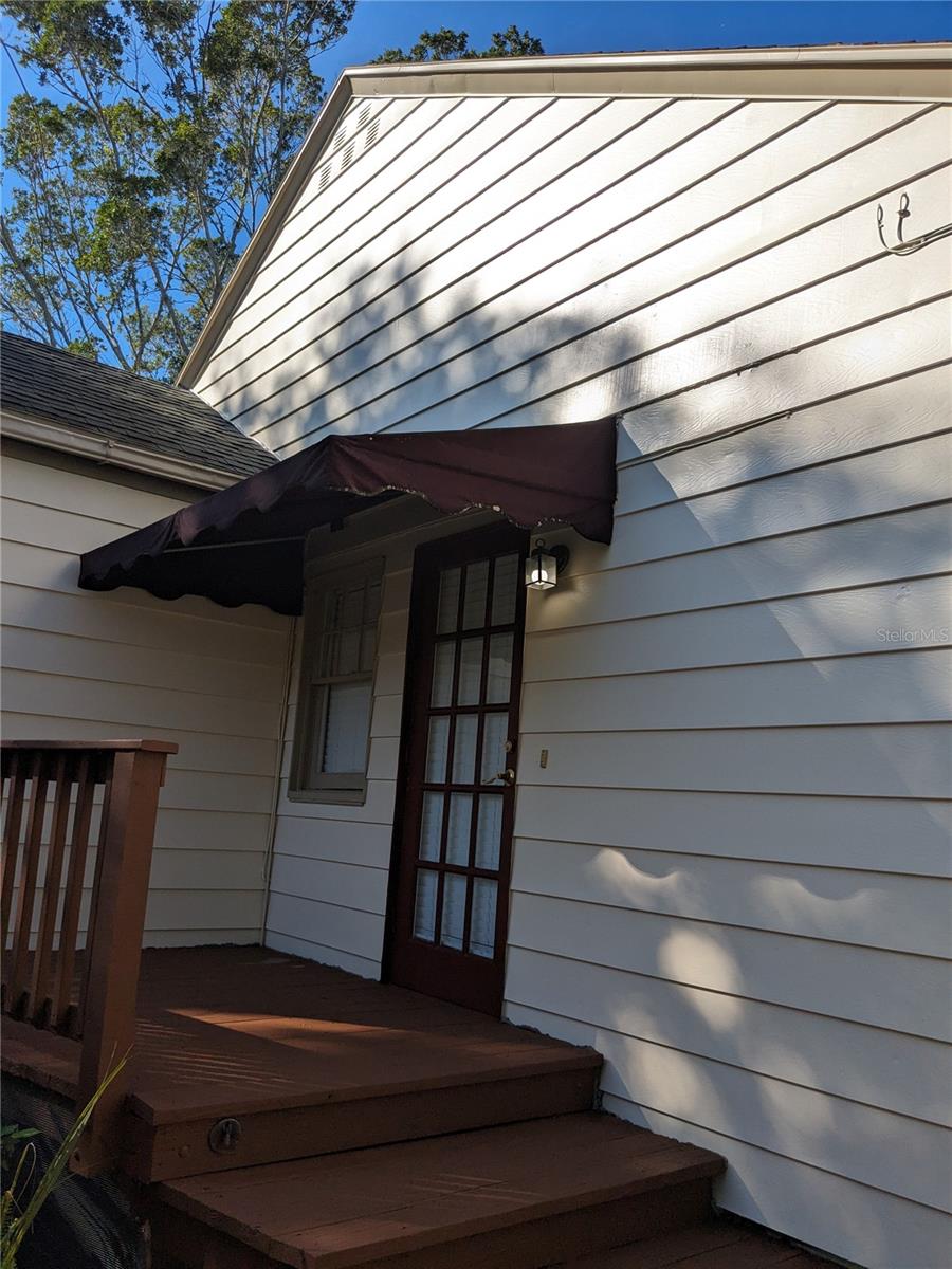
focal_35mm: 27
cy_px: 634
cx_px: 476
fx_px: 990
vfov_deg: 65.3
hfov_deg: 51.4
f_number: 1.73
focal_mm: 4.38
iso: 54
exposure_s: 1/3891
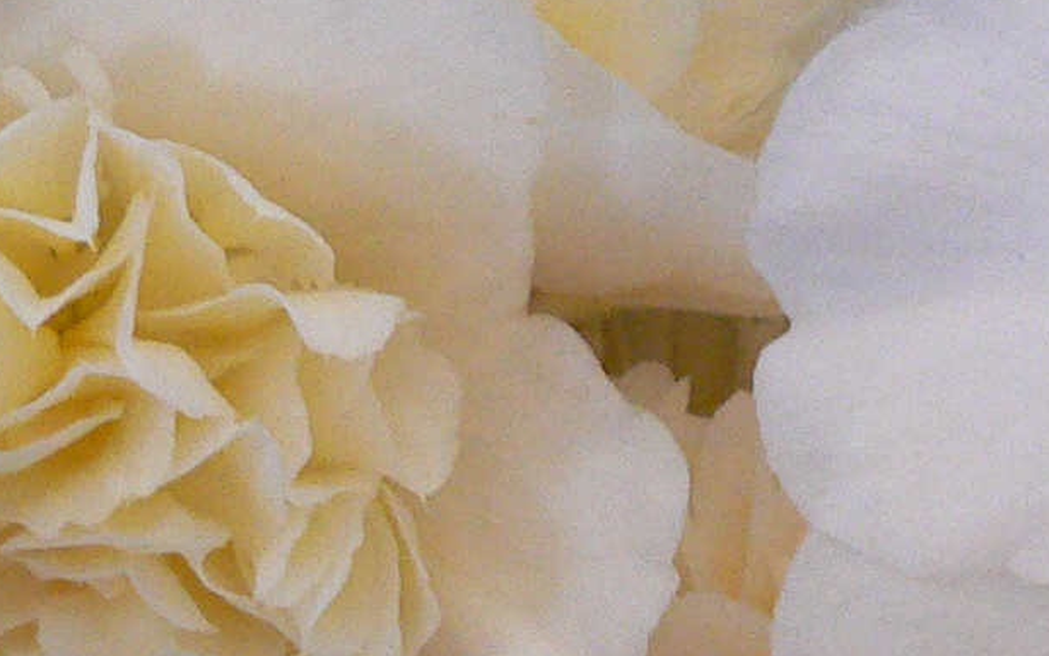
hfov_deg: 11.0
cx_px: 987
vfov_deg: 6.9
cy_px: 741
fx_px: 5433
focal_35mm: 190
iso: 200
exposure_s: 1/40
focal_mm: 7.1
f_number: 2.8
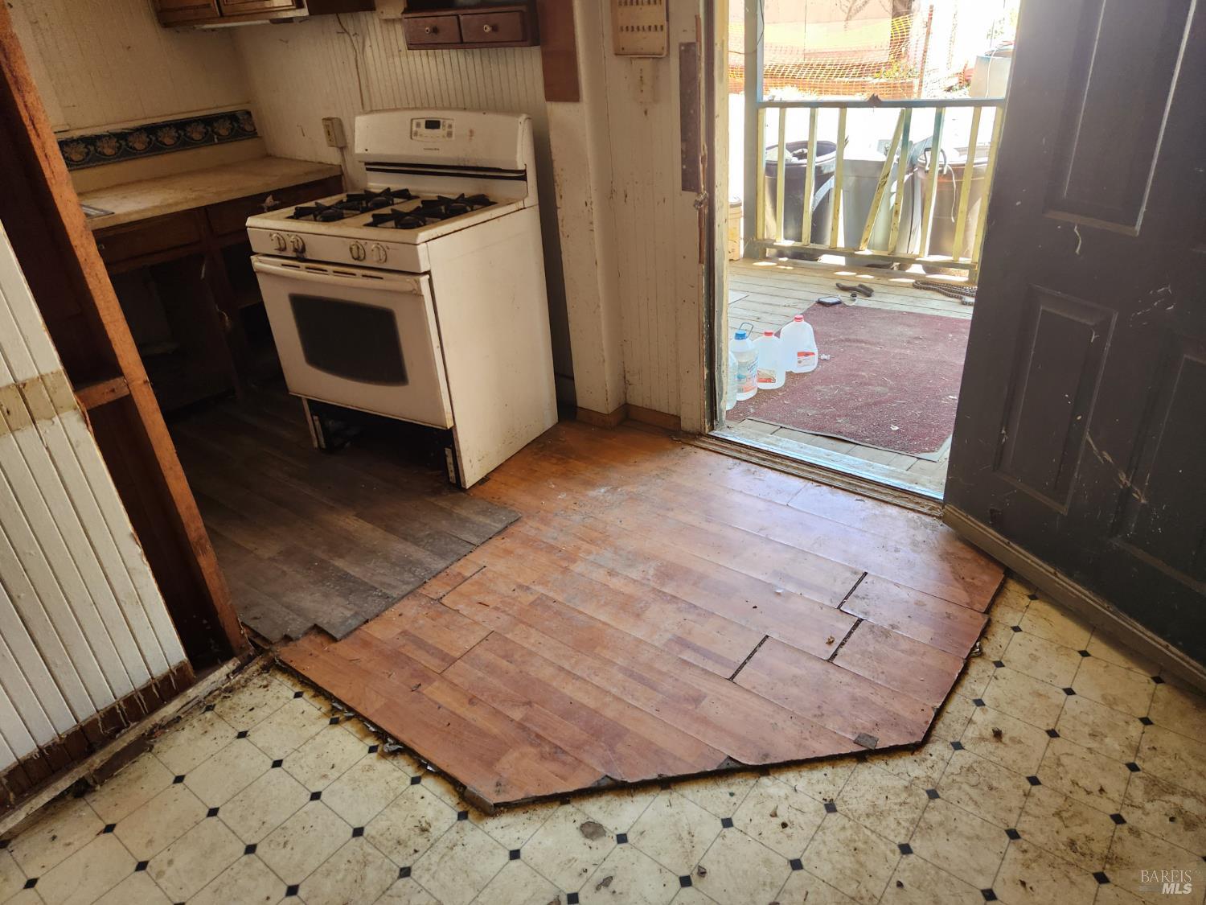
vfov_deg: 58.9
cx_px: 603
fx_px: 801
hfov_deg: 73.9
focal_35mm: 23
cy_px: 452
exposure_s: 1/180
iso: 200
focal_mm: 5.4
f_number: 1.8
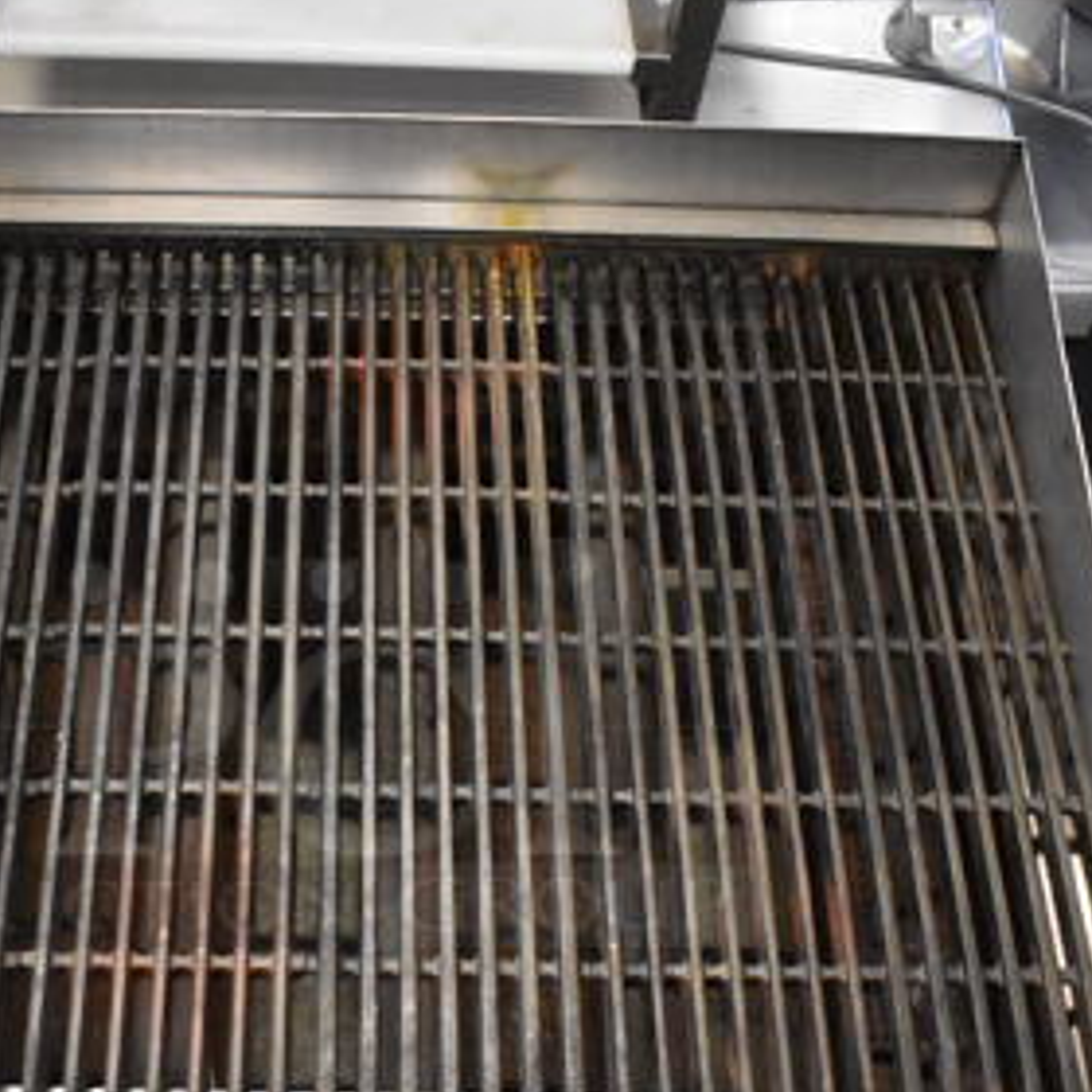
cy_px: 741
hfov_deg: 33.6
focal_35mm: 50
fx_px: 1785
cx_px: 332
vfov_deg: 33.7
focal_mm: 18
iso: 7200
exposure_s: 1/125
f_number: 3.5
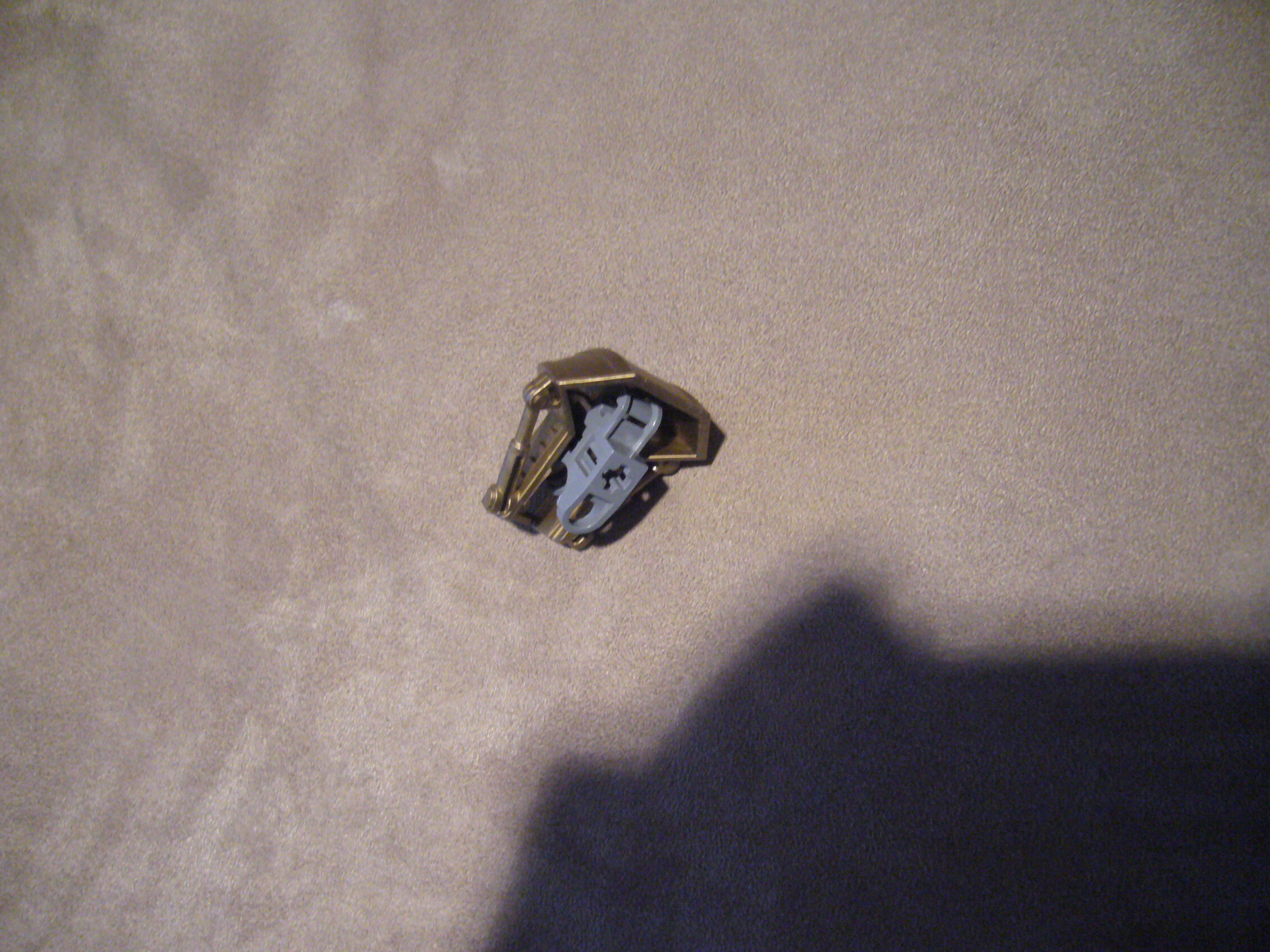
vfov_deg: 40.7
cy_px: 476
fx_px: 1284
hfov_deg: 52.6
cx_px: 635
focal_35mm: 35
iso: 400
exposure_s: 1/50
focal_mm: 5.8
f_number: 2.8
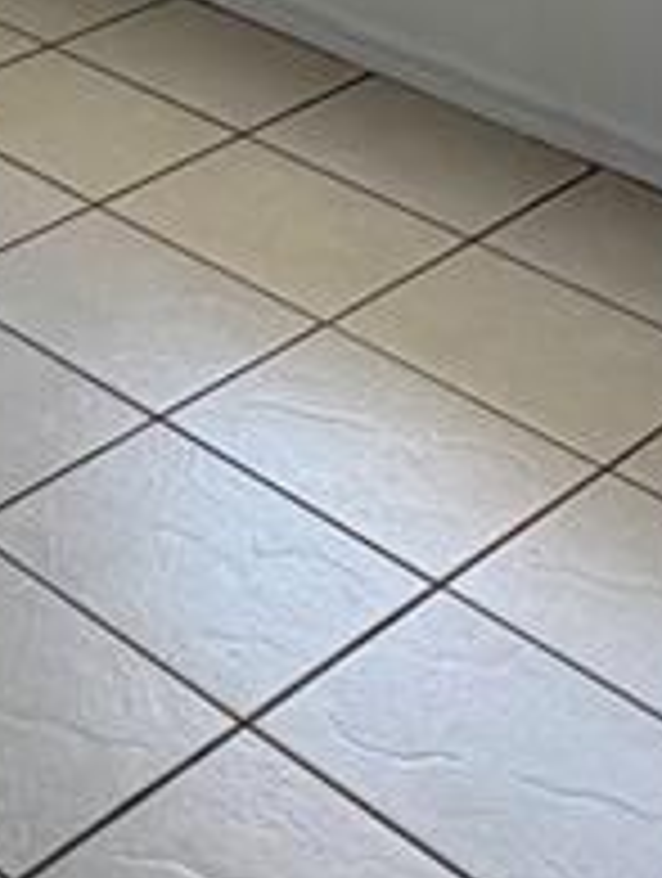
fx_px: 2186
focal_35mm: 86
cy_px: -221
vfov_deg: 20.9
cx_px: -707
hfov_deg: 14.1
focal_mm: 2.22
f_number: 2.2
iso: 125
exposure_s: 1/121
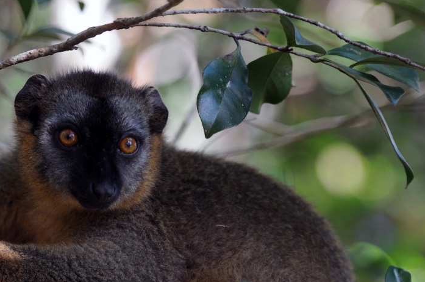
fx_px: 3807
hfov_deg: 6.4
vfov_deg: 4.2
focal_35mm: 323
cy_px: 229
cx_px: 62
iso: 200
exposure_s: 1/125
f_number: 2.8
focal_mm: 125
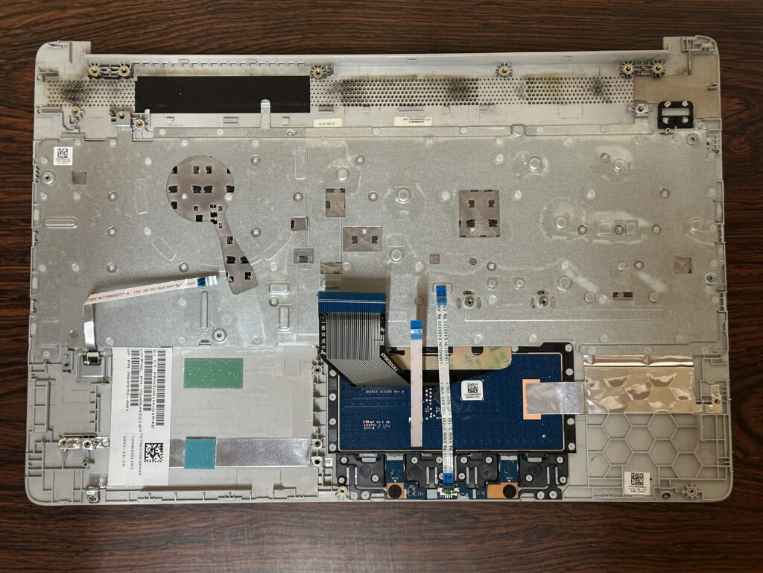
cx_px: 382
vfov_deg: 30.3
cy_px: 286
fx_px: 1058
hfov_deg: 39.7
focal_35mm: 48
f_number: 1.78
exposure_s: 1/50
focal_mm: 6.86
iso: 250
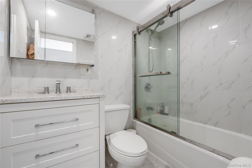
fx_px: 98
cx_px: 126
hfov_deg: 104.3
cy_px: 84
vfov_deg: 81.2
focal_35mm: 14
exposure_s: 1/13
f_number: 13
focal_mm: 14
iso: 800
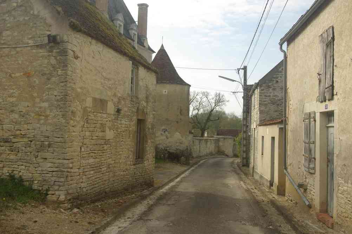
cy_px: 117
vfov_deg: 34.1
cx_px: 176
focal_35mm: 39
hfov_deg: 49.6
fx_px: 381
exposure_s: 1/180
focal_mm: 26
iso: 100
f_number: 6.7
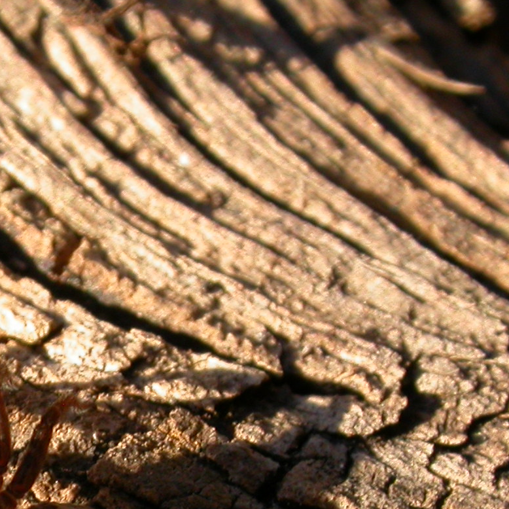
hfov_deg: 12.1
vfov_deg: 12.1
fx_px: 2362
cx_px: -26
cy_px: 528
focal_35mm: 142
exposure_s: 1/171
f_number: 6
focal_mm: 11.5
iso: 100
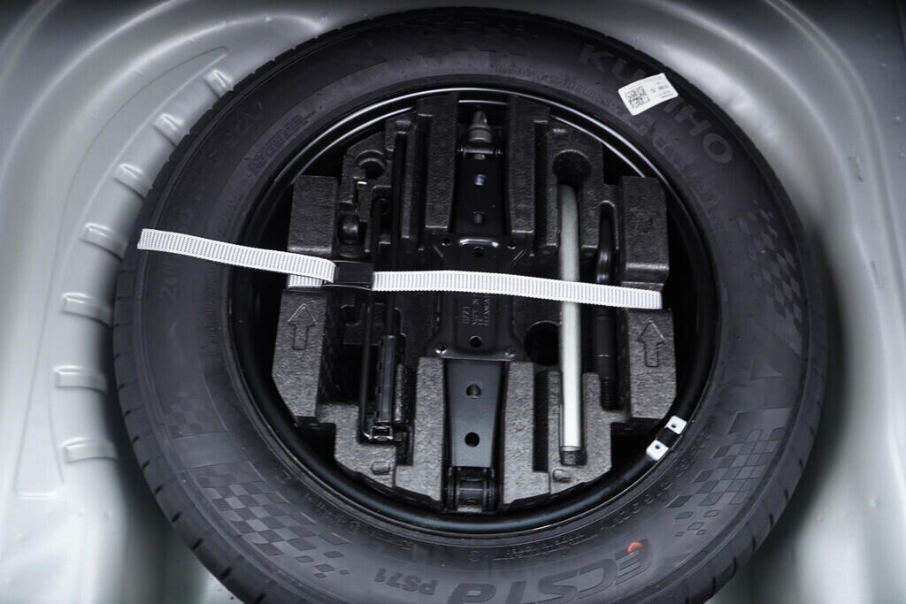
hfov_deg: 53.1
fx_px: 906
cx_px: 453
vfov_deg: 36.9
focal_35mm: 36
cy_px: 302
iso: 400
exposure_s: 1/40
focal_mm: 24
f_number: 2.8
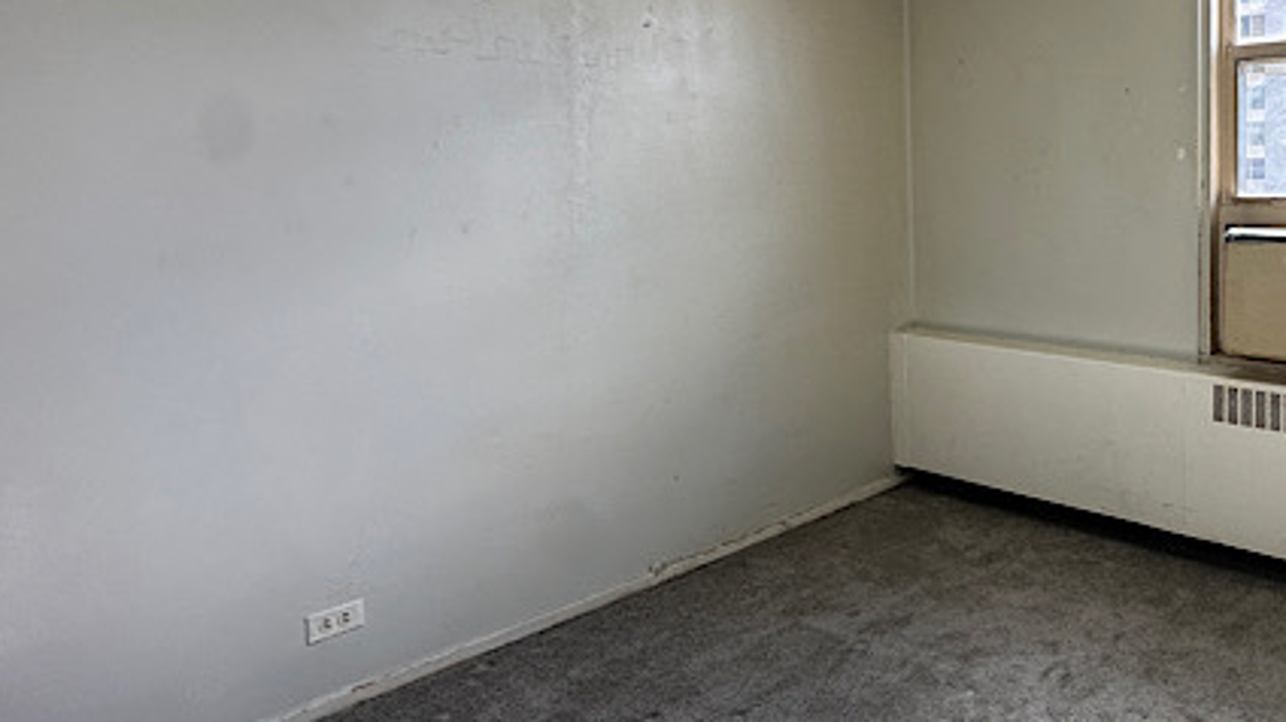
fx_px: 920
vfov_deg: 42.0
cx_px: 1098
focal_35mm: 27
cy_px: 214
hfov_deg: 61.6
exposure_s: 1/99
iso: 64
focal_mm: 2.22
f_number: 2.2
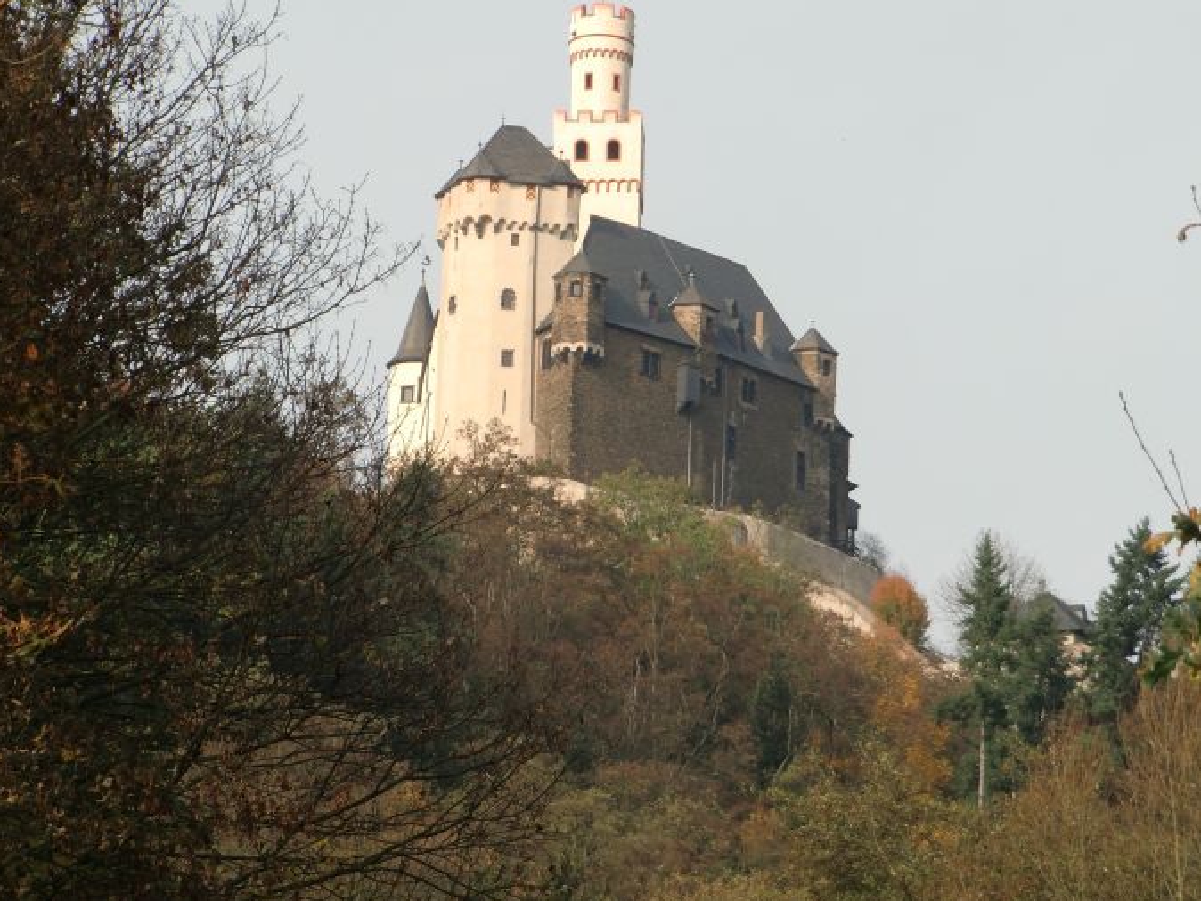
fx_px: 5970
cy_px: 404
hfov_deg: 11.5
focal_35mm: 172
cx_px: 592
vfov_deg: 8.6
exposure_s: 1/400
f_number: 4.6
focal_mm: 25.9
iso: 64
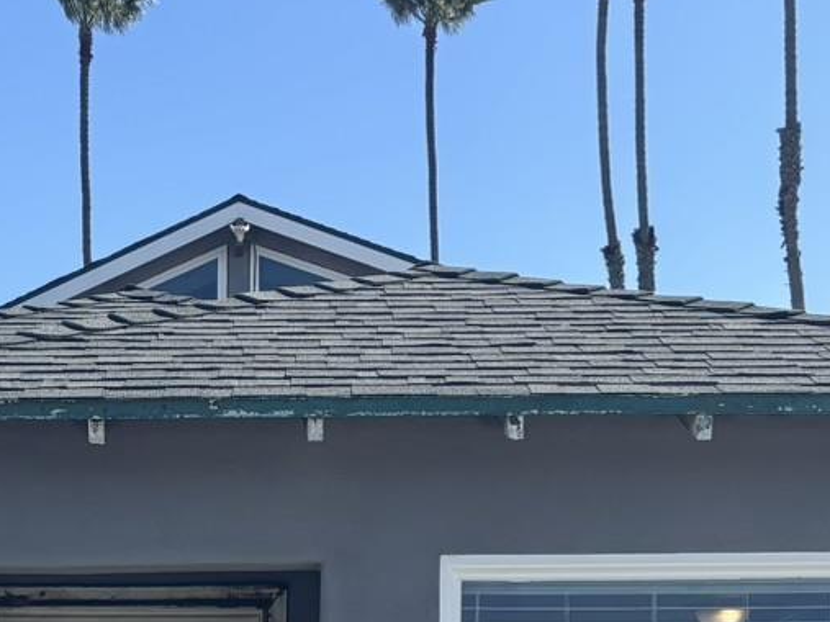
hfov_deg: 18.6
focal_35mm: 105
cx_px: 177
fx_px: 2517
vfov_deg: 13.0
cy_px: 1031
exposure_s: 1/2857
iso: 50
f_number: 1.6
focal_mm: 5.96
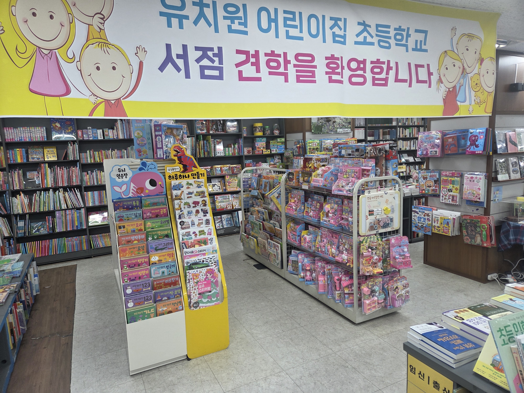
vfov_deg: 58.9
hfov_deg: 73.9
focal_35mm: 23
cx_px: 262
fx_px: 348
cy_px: 196
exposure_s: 1/120
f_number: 1.8
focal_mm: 5.4
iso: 100
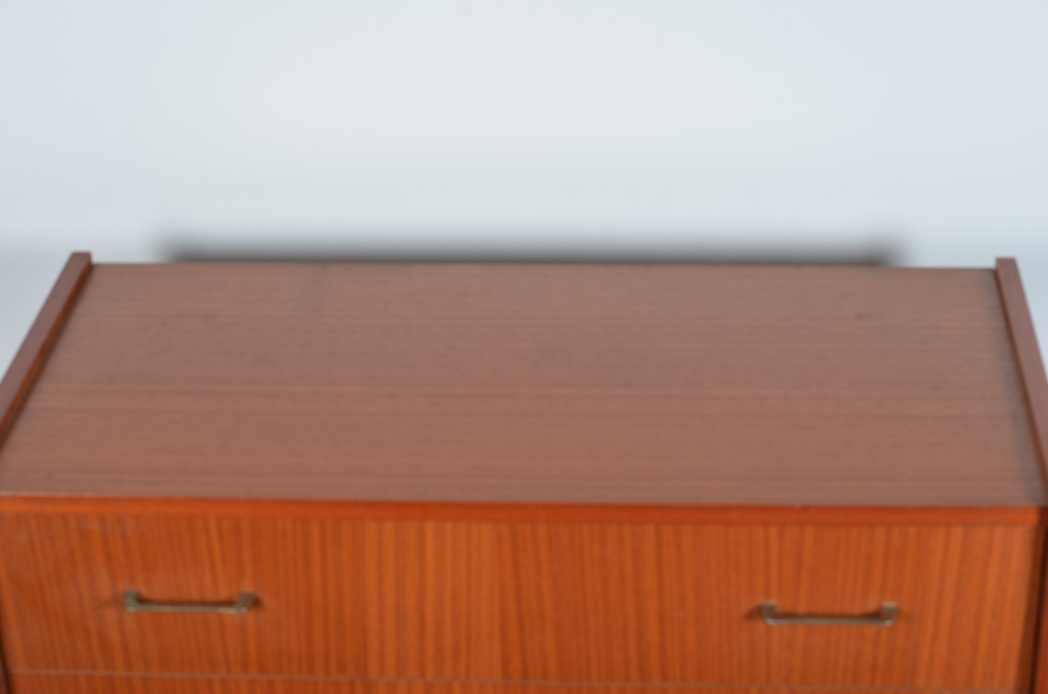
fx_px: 2179
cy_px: 347
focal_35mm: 75
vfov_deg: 18.1
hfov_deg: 27.0
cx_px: 524
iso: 100
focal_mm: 50
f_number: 11
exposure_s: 1/125
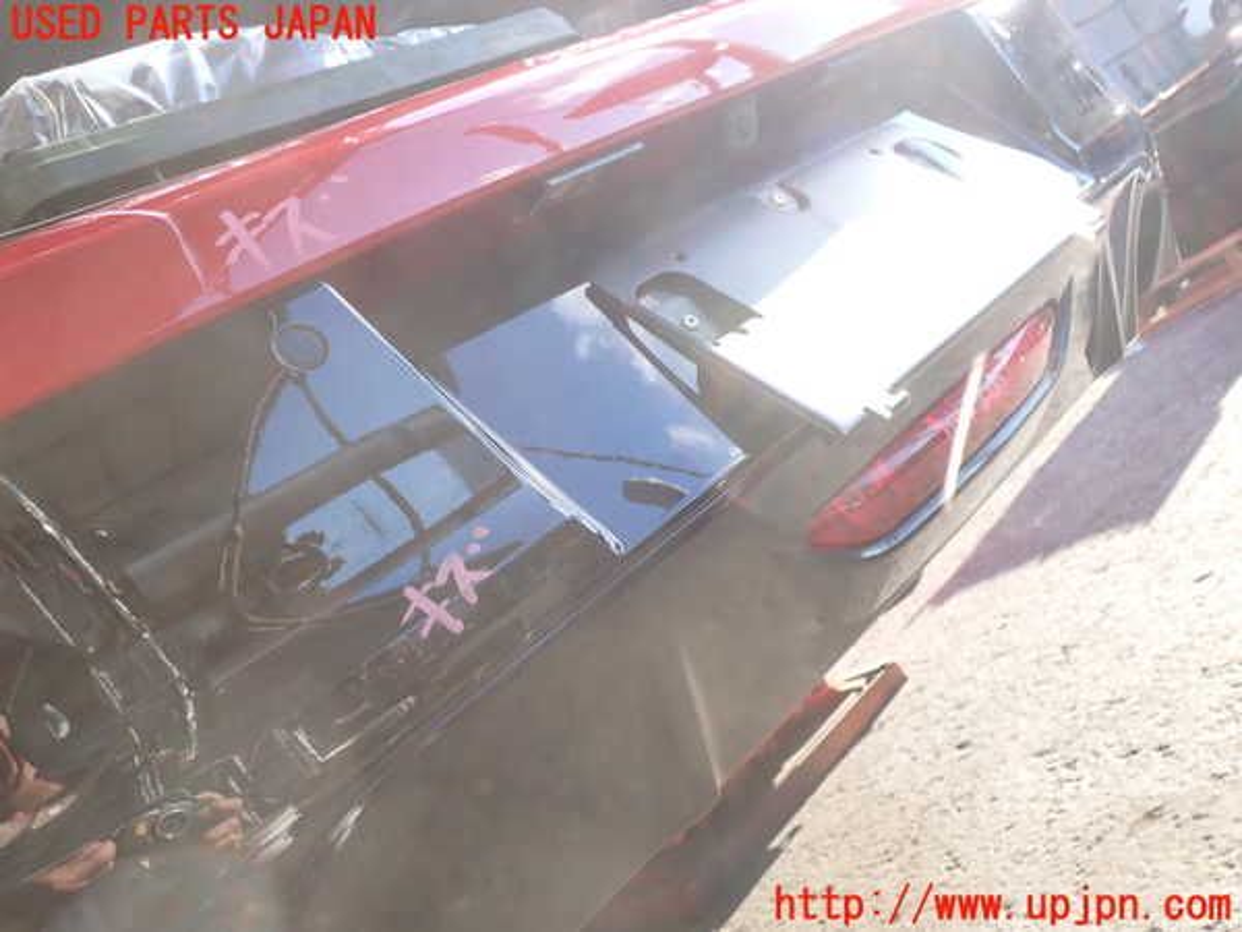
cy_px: 466
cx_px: 621
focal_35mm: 30
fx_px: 1076
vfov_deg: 46.8
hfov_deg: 60.0
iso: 100
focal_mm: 5.4
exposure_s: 1/125
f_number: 3.2
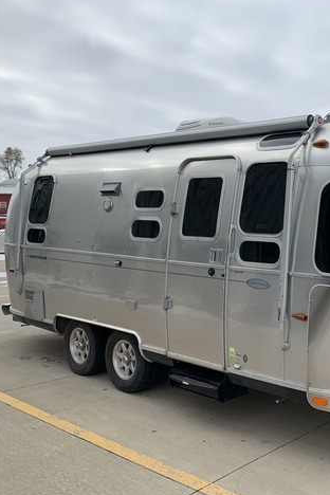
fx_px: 509
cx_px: 317
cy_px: 244
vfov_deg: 51.9
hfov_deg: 33.4
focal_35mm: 37
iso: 25
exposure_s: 1/2545
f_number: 1.8
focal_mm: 4.25
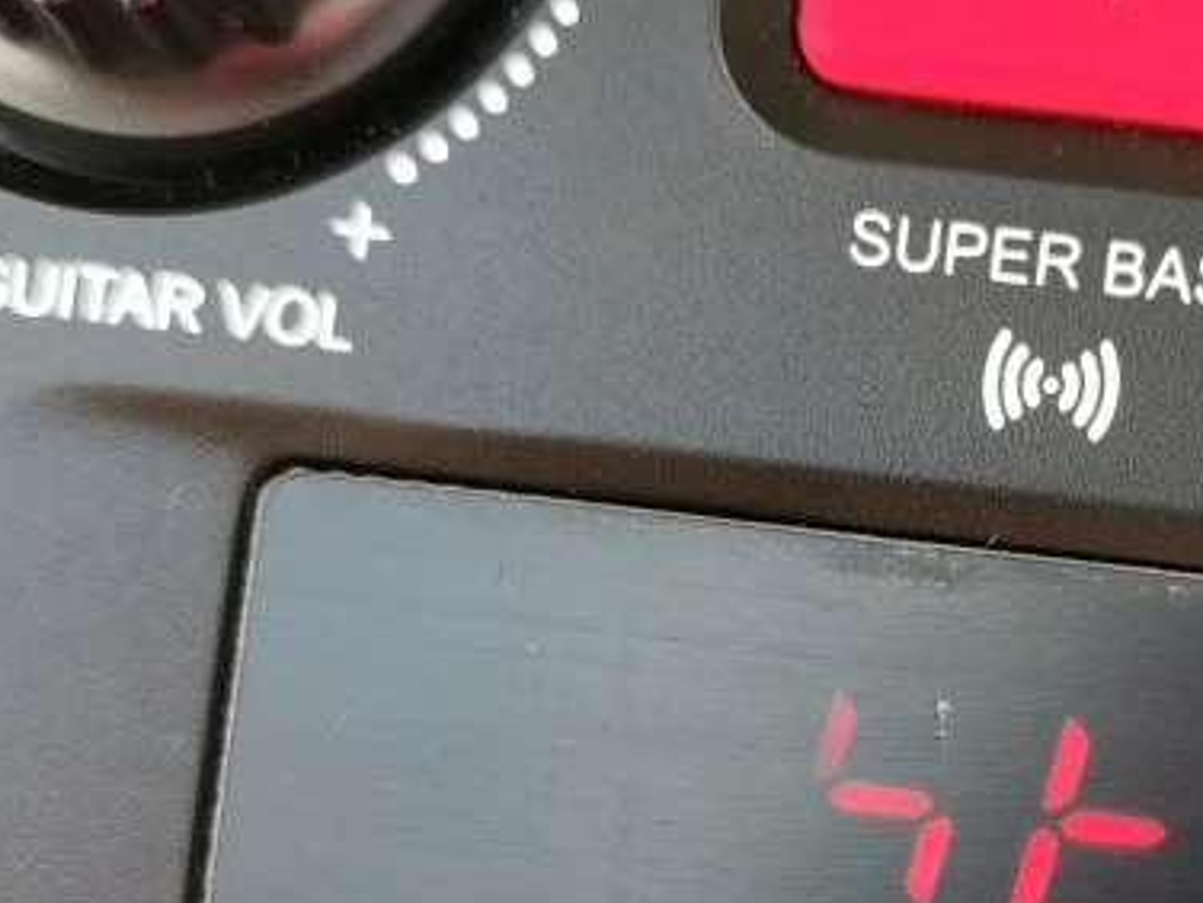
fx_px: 2954
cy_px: 752
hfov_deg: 22.7
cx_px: 960
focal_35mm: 85
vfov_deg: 17.2
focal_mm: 5.56
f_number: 1.6
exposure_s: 1/138
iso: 50
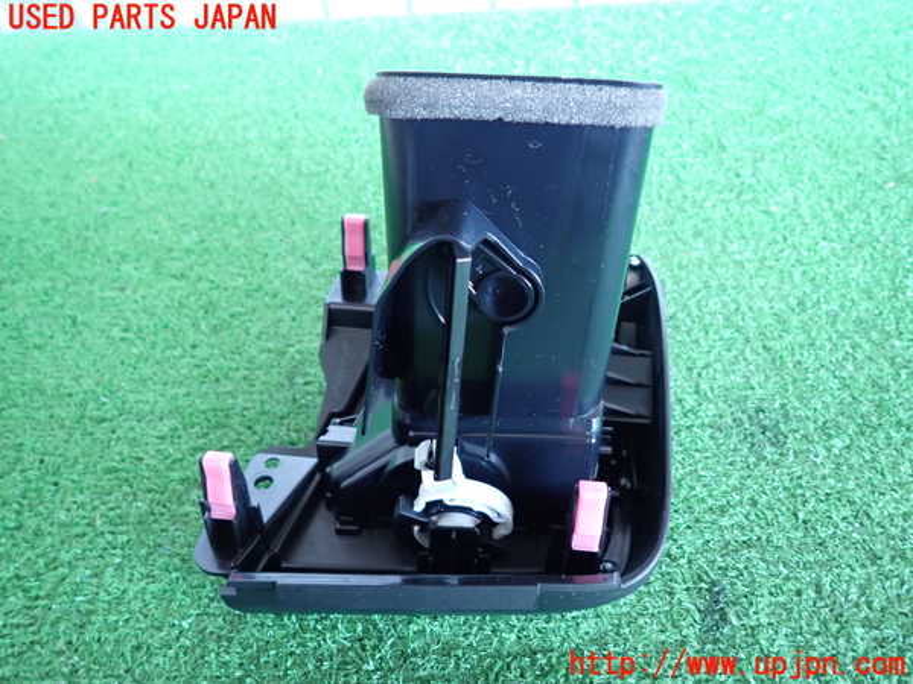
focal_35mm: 25
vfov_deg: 54.9
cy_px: 342
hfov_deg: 69.4
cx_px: 456
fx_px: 659
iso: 400
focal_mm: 4.5
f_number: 2
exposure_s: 1/30
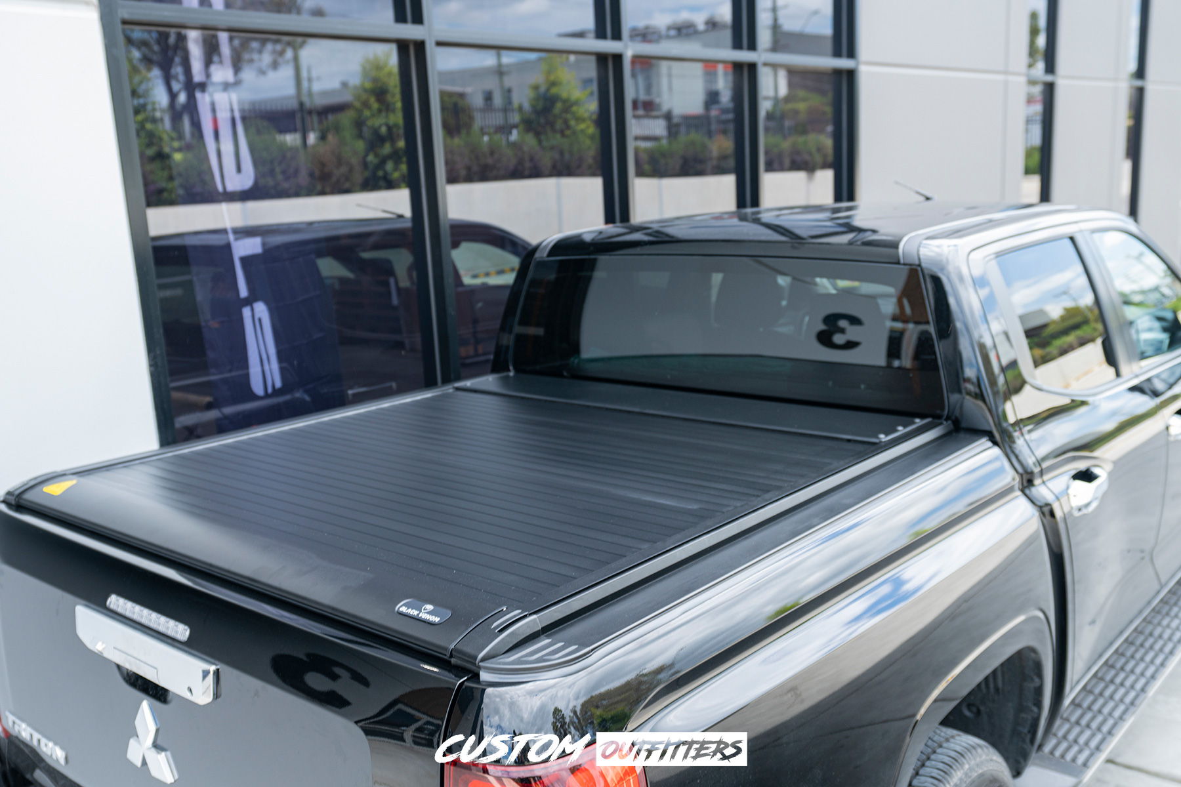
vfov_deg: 45.0
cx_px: 590
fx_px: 951
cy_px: 394
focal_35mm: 29
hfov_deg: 63.7
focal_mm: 29
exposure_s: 1/60
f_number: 4
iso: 125
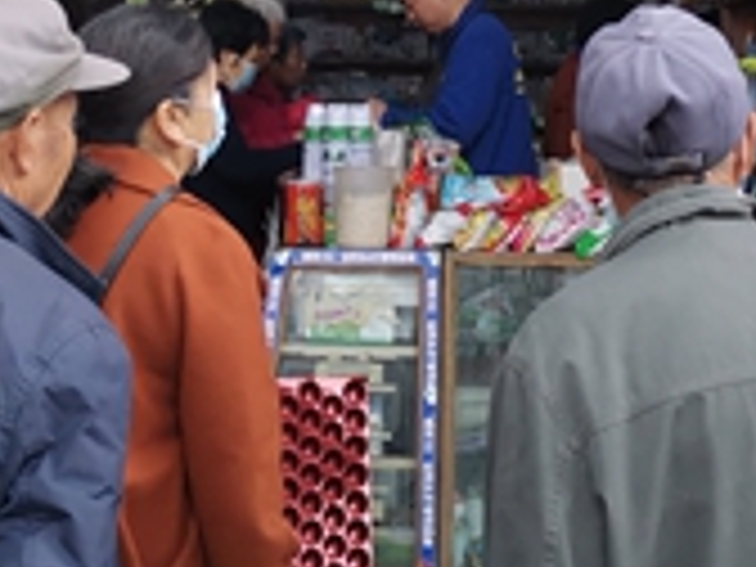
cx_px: 468
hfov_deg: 19.8
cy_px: -338
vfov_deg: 13.8
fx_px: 2162
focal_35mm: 99
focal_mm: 4.75
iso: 100
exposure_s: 1/100
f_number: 1.8
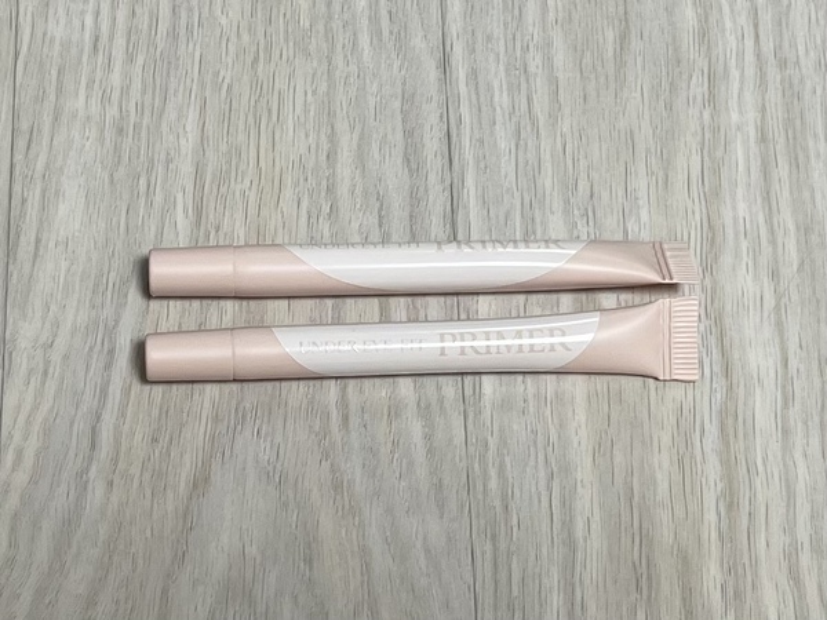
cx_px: 414
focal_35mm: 26
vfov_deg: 53.1
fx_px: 621
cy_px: 310
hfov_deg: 67.3
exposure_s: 1/60
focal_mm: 4.2
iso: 80
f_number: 1.6
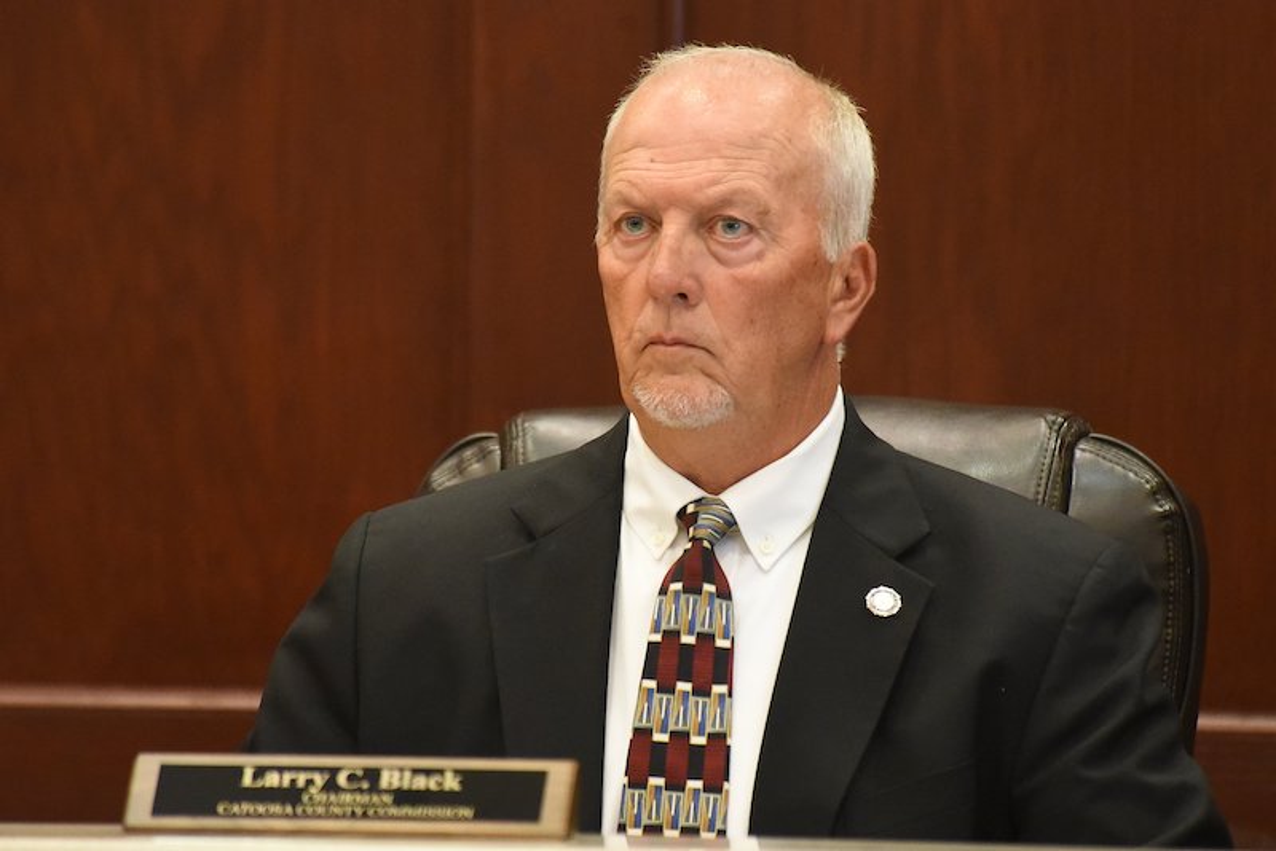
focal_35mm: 400
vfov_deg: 3.4
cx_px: 638
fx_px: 14182
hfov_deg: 5.2
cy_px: 426
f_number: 5.6
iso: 8000
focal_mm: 400
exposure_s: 1/500
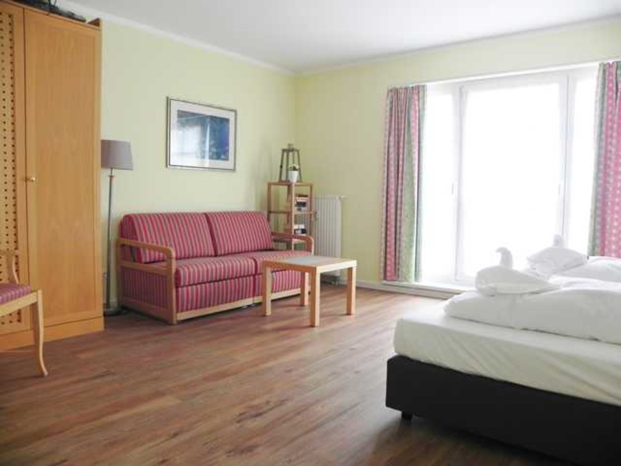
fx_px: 466
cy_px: 233
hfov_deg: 67.3
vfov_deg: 53.1
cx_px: 310
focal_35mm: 26
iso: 160
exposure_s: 1/86.4
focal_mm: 4.6
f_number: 3.2
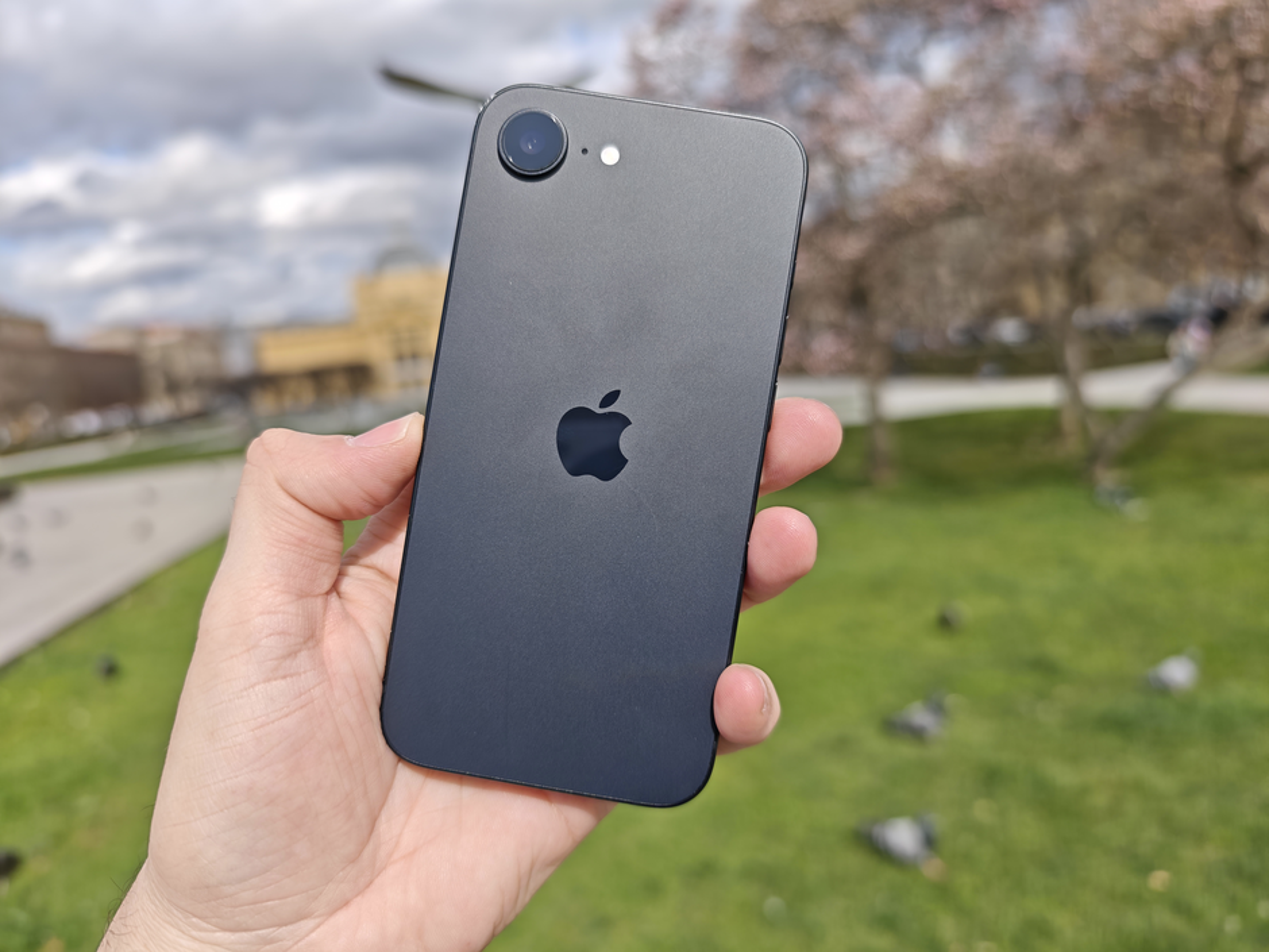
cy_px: 476
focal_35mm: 23
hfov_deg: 73.9
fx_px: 843
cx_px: 634
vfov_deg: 58.9
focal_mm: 8.72
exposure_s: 1/2164
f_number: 1.63
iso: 50
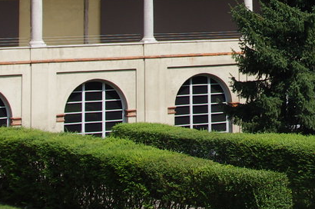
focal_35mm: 121
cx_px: 366
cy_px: -155
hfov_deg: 16.3
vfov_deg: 10.7
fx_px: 1057
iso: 200
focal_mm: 21
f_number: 7.1
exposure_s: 1/320
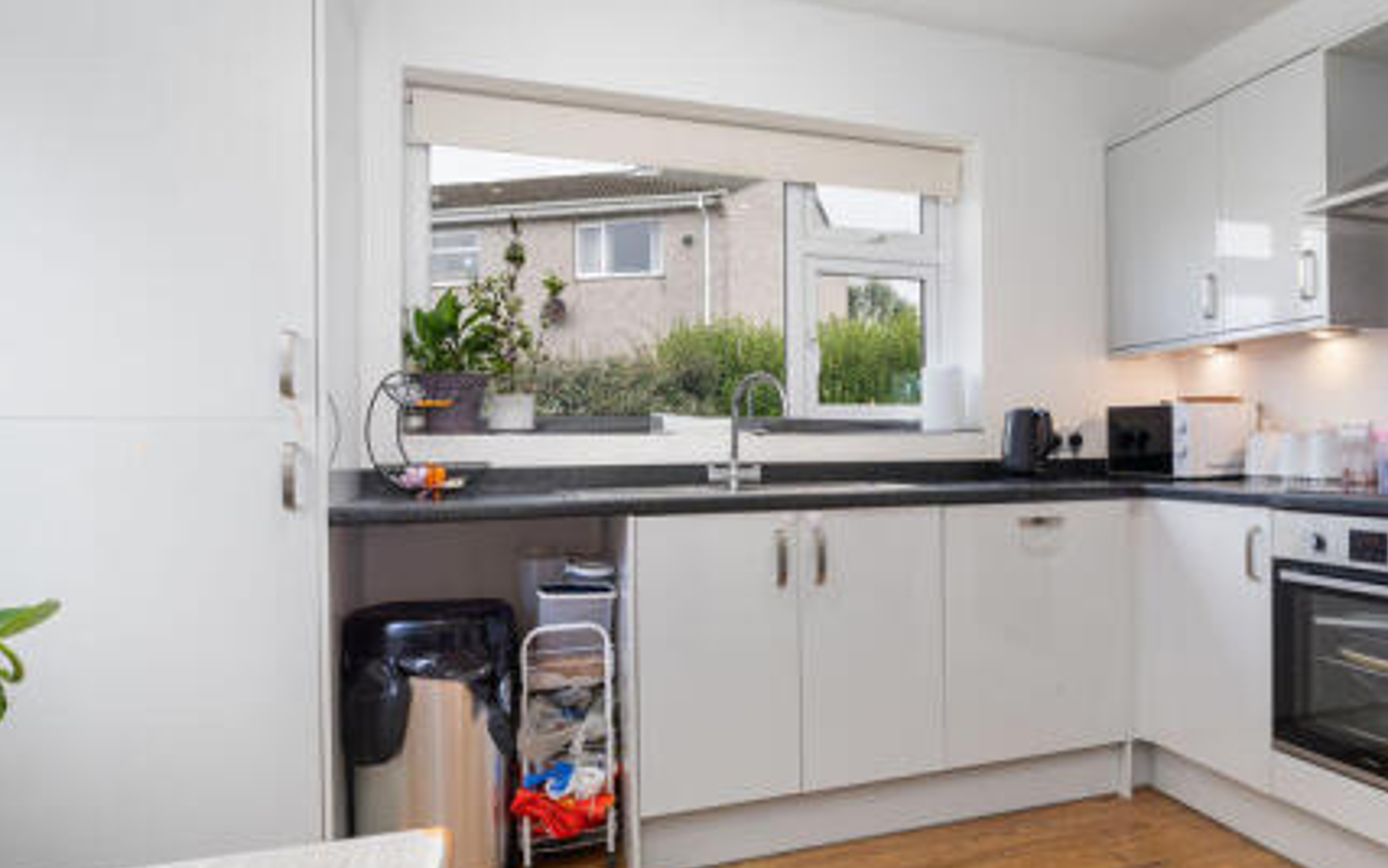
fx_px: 946
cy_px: 476
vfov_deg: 49.2
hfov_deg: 70.4
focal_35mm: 25
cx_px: 925
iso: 250
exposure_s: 1/4
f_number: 9
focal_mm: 16
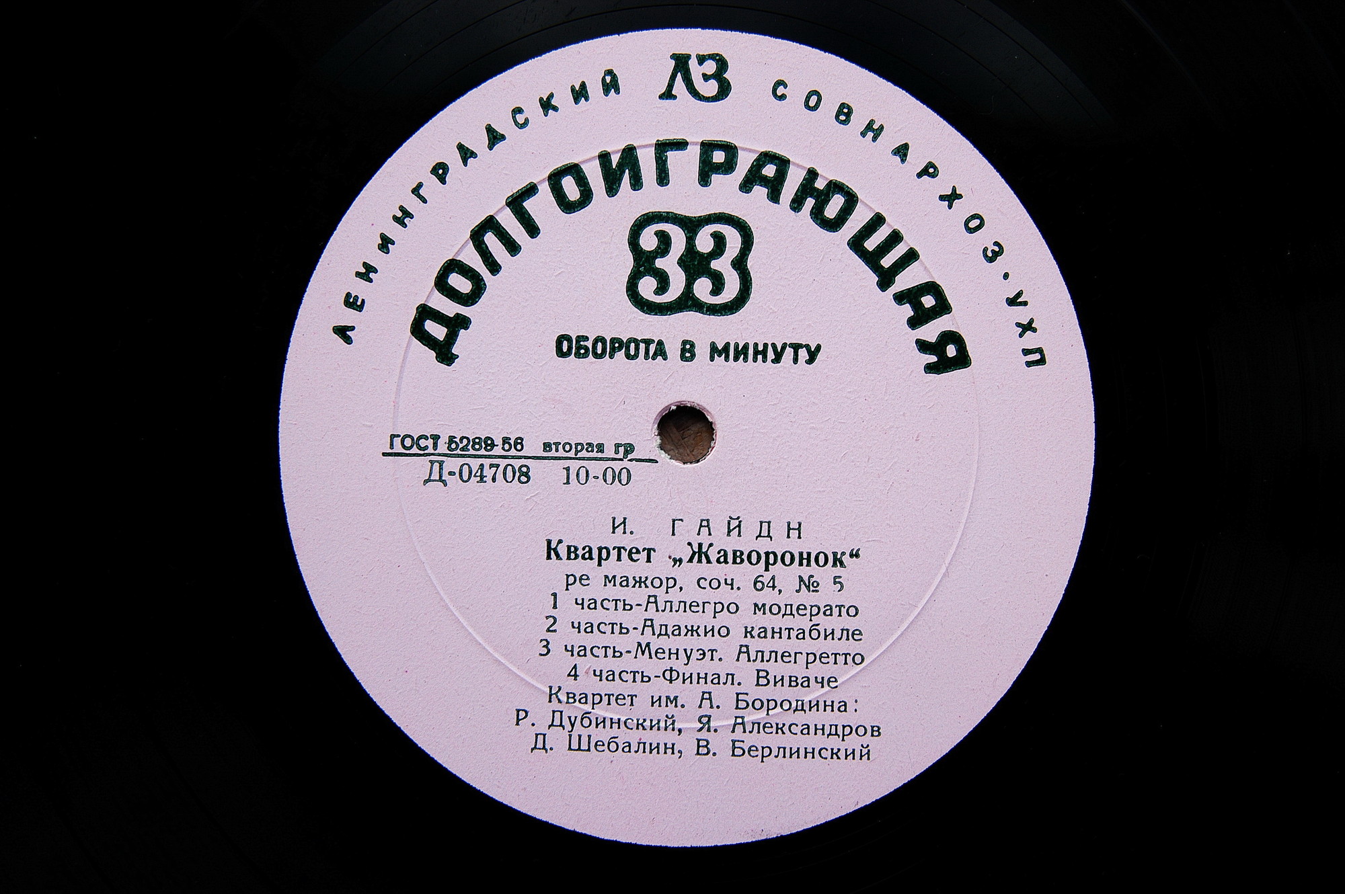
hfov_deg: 37.9
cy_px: 447
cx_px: 672
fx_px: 1960
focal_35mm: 52
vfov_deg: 25.7
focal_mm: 35
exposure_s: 1/125
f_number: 5.6
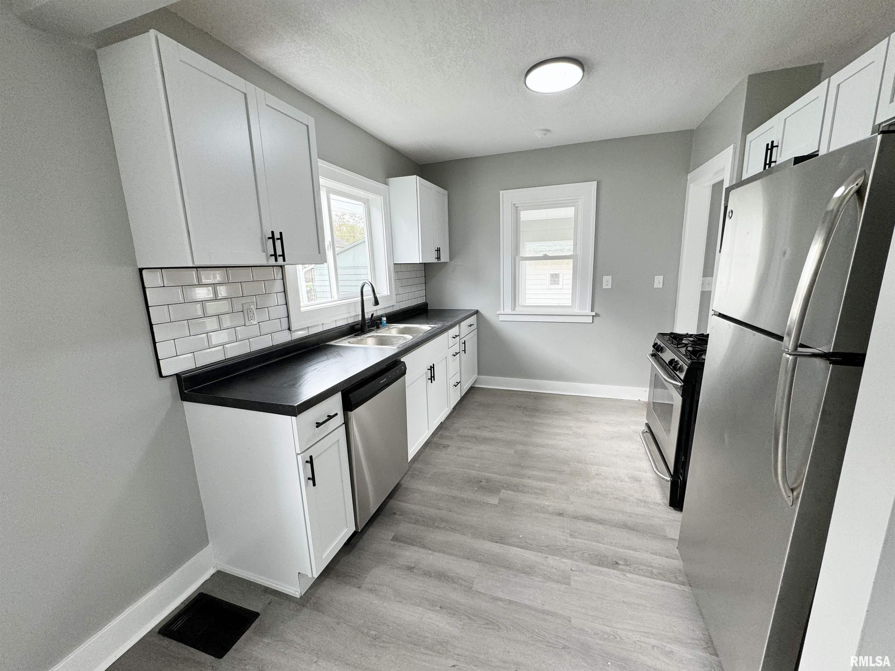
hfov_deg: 102.1
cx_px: 448
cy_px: 336
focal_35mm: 14
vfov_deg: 85.7
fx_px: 362
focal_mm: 2.22
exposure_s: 1/120
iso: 100
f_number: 2.2
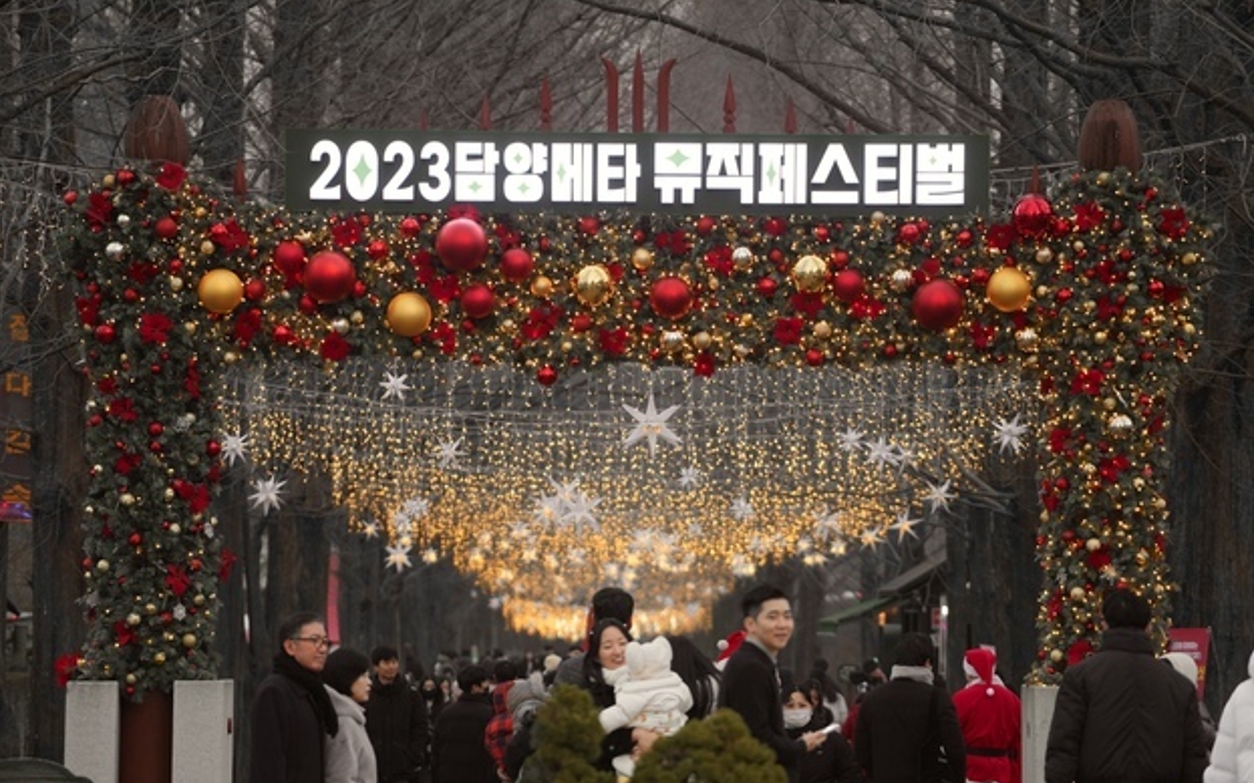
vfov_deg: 7.2
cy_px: 418
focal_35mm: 183
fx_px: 6252
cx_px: 630
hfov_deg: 11.5
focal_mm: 178
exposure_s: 1/200
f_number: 4
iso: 1250
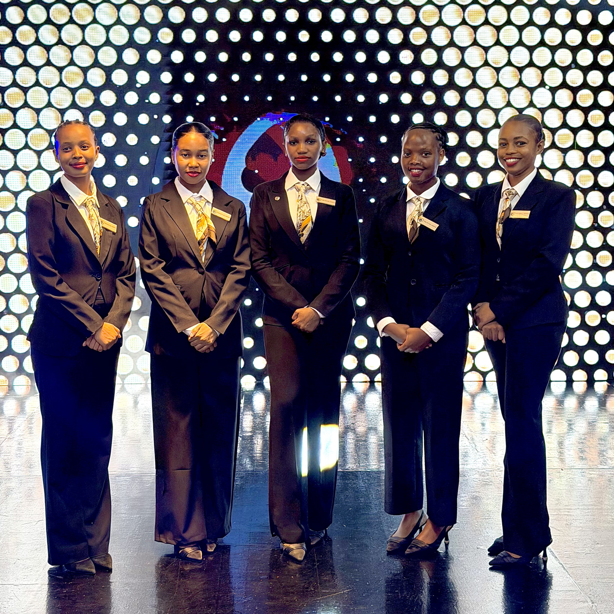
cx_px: 307
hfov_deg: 30.0
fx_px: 1144
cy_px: 248
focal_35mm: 57
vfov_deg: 30.0
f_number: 1.78
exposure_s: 1/77
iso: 160
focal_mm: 6.76
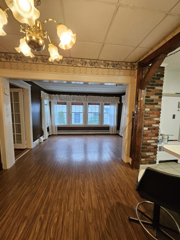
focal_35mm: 13
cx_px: 90
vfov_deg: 106.2
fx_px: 90
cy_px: 120
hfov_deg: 89.9
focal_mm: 1.74
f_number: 2.2
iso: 250
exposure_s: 1/60
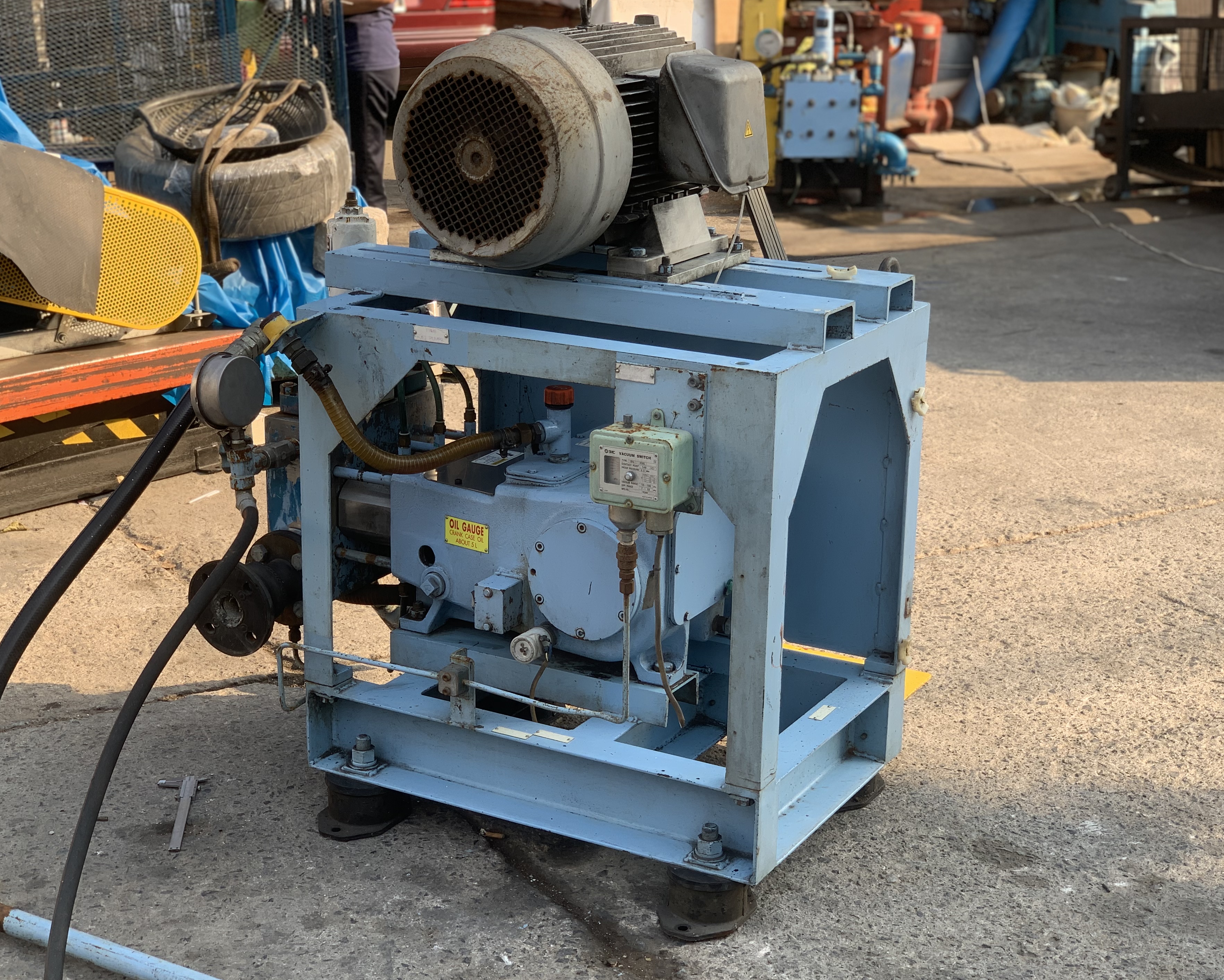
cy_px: 521
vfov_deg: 26.2
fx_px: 2101
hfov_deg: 32.5
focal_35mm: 58
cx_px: 583
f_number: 2.4
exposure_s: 1/161
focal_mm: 6
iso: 16
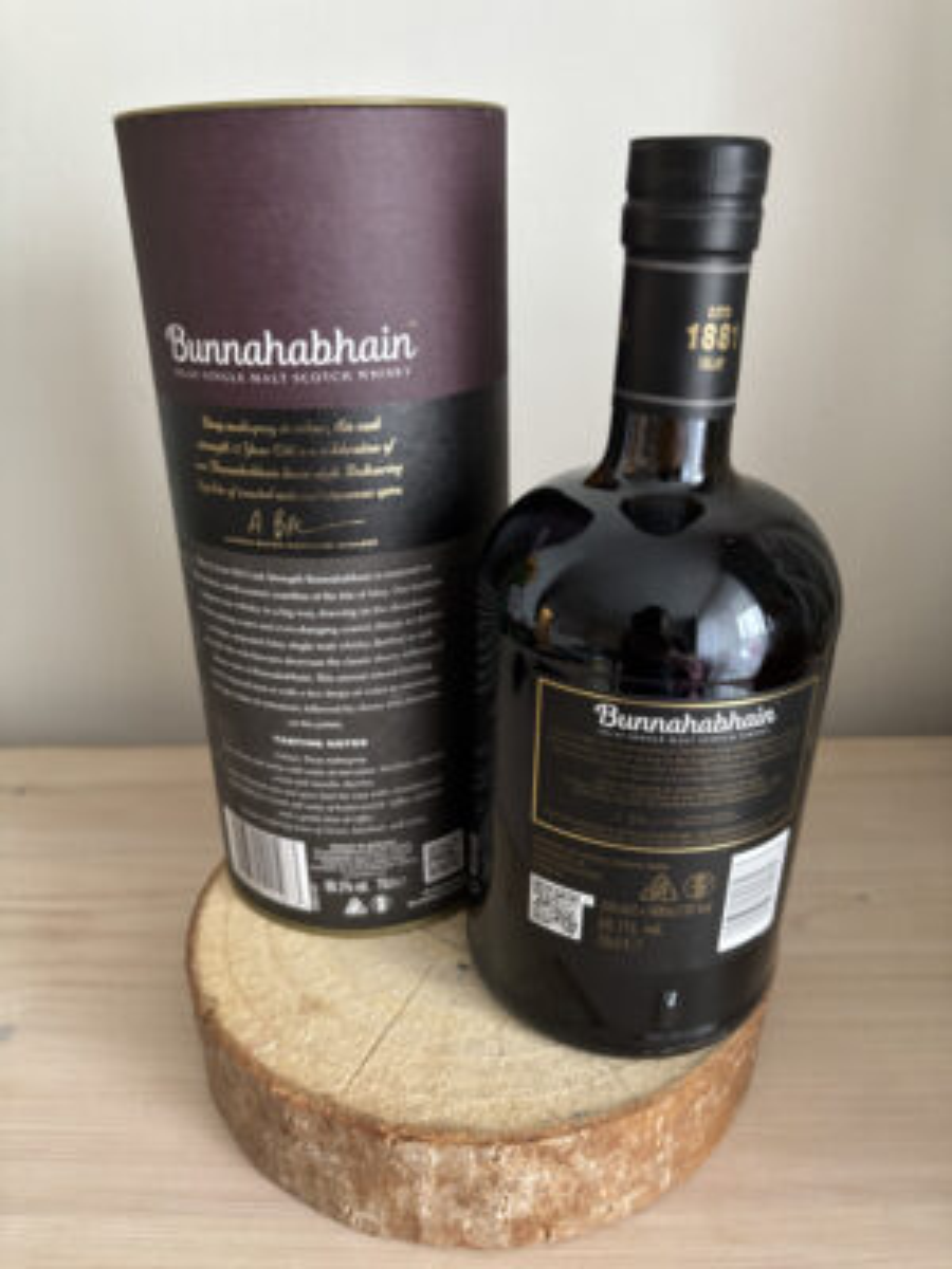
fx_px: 953
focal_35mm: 26
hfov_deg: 53.1
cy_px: 634
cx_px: 476
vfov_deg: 67.3
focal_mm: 5.96
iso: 500
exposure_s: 1/47
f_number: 1.6
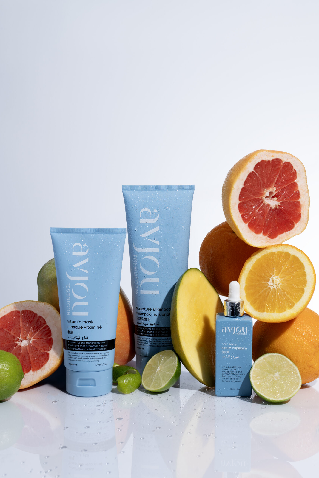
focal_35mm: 70
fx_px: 930
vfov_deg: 28.8
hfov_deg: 19.5
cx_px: 160
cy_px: 239
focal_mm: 70
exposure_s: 1/125
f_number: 11
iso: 250
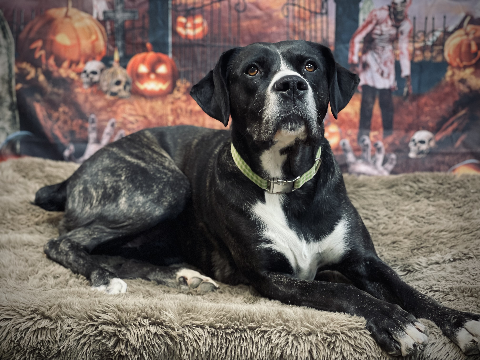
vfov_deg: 22.9
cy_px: 180
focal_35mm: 64
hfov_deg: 30.3
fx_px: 887
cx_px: 240
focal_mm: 7.5
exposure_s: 1/30
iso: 320
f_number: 2.2
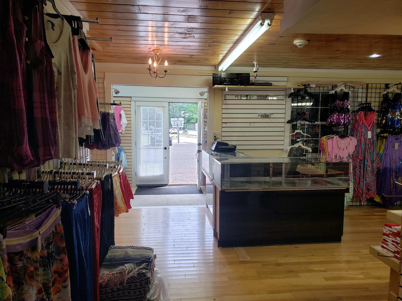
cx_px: 201
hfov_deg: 67.3
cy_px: 150
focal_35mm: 26
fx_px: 302
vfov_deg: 53.1
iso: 125
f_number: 2.4
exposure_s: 1/120
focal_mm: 4.3
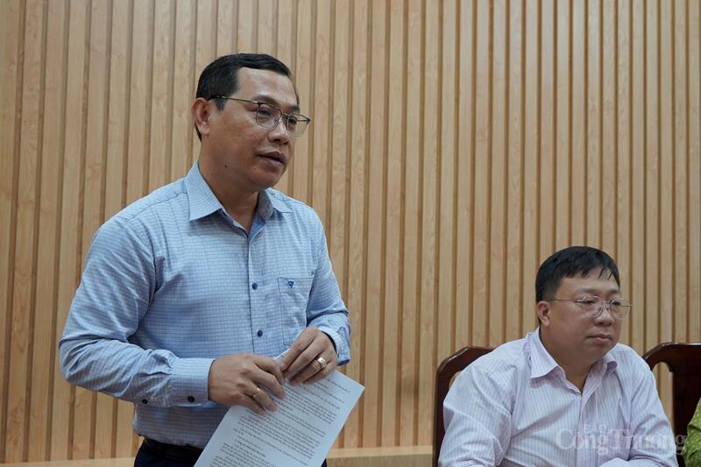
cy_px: 234
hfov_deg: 48.5
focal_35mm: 40
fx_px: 779
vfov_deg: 33.4
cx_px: 350
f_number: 4
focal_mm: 27
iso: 1250
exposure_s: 1/160
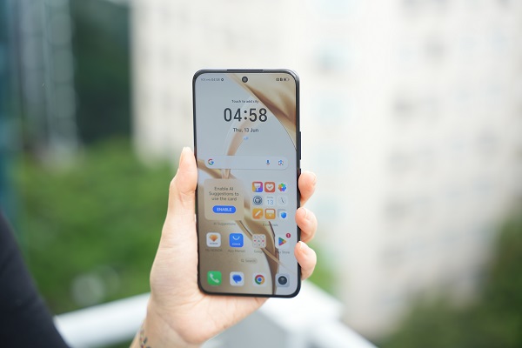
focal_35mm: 70
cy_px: 174
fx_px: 1015
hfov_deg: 28.8
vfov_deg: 19.5
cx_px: 261
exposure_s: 1/320
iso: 125
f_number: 2.8
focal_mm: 70
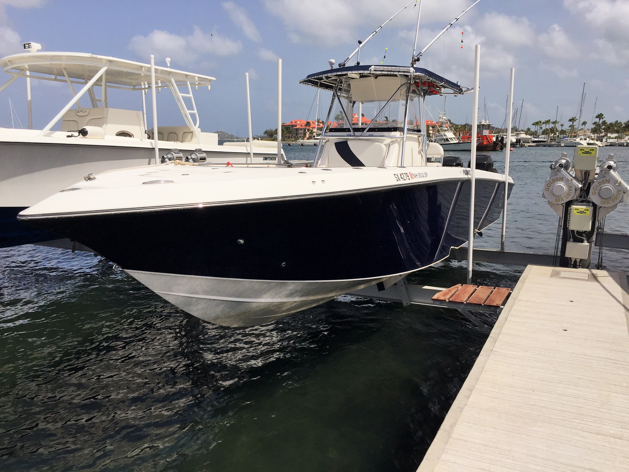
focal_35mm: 29
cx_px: 314
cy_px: 236
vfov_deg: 48.2
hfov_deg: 61.7
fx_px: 527
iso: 32
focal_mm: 4.15
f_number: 2.2
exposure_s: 1/4405
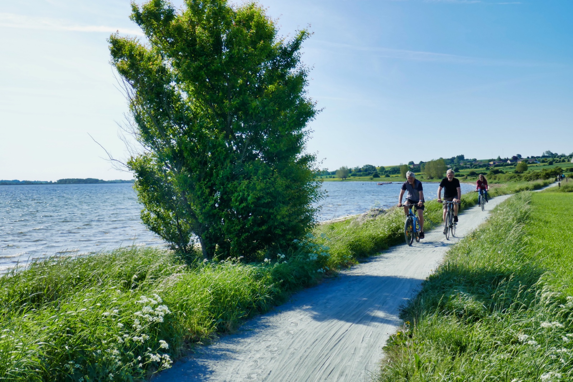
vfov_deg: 31.9
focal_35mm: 42
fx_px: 668
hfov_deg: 46.4
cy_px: 191
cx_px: 286
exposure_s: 1/800
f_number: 3.8
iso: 125
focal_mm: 15.3
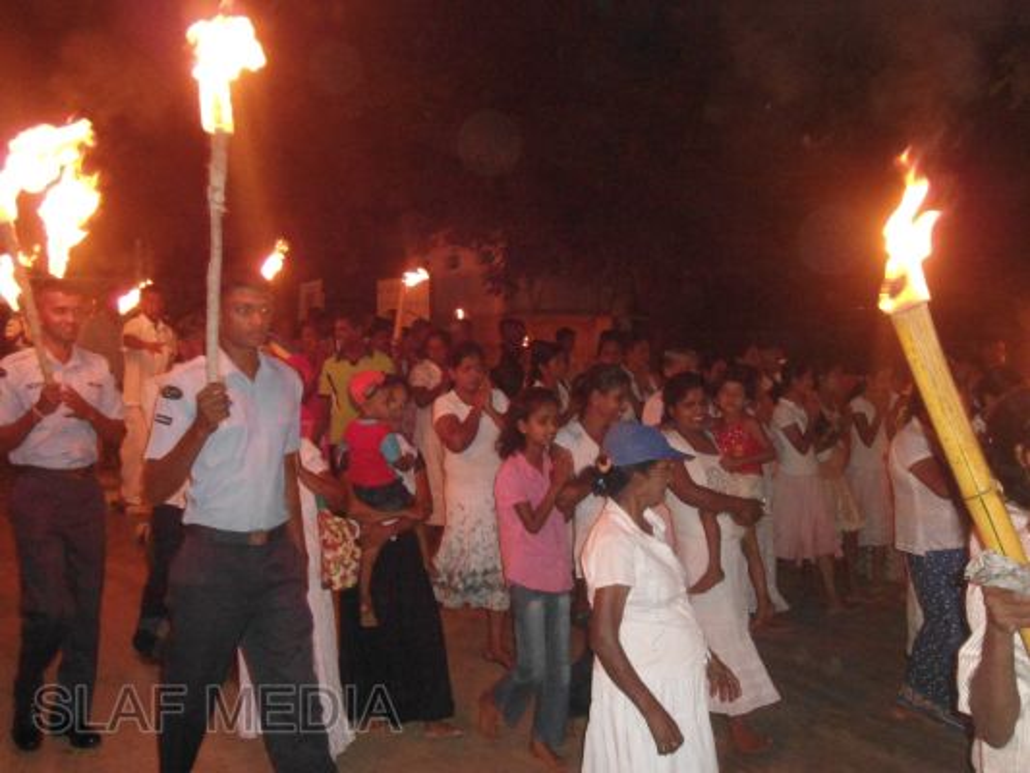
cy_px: 386
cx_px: 515
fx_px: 1101
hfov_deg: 50.1
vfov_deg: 38.7
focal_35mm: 37
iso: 800
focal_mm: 6.7
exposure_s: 1/30
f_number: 3.2
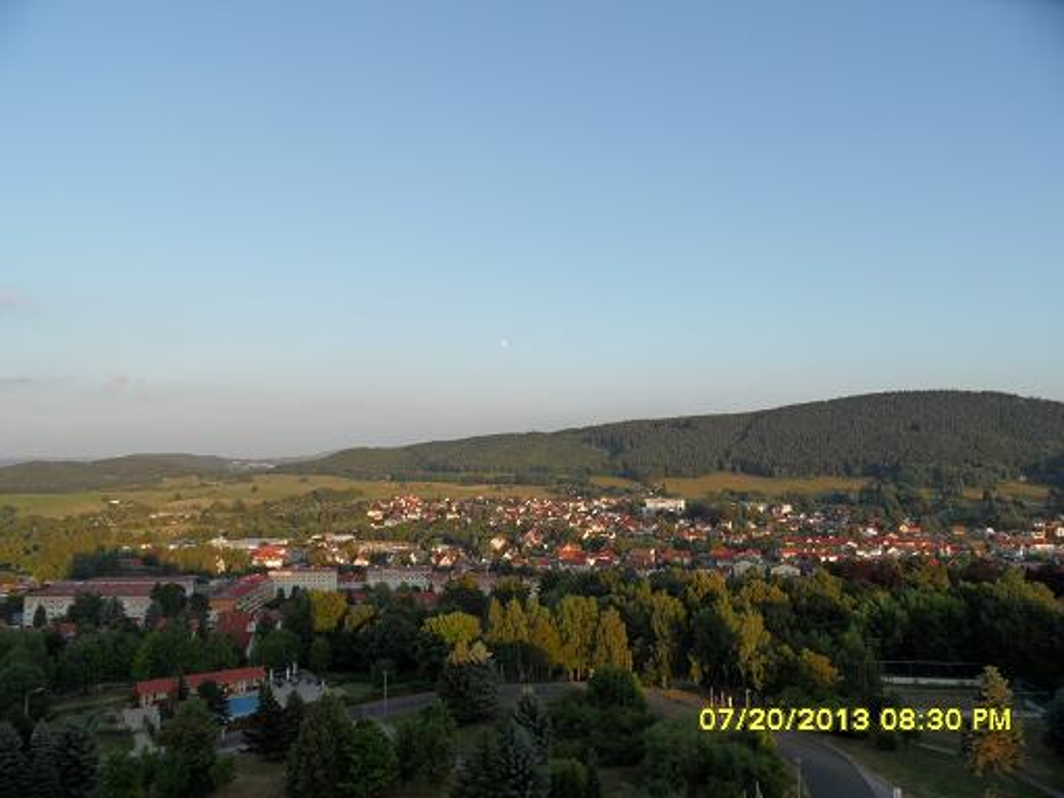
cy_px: 399
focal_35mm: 24
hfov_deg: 71.6
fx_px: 738
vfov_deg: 56.8
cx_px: 532
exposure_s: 1/250
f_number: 4.6
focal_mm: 3.9
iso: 80
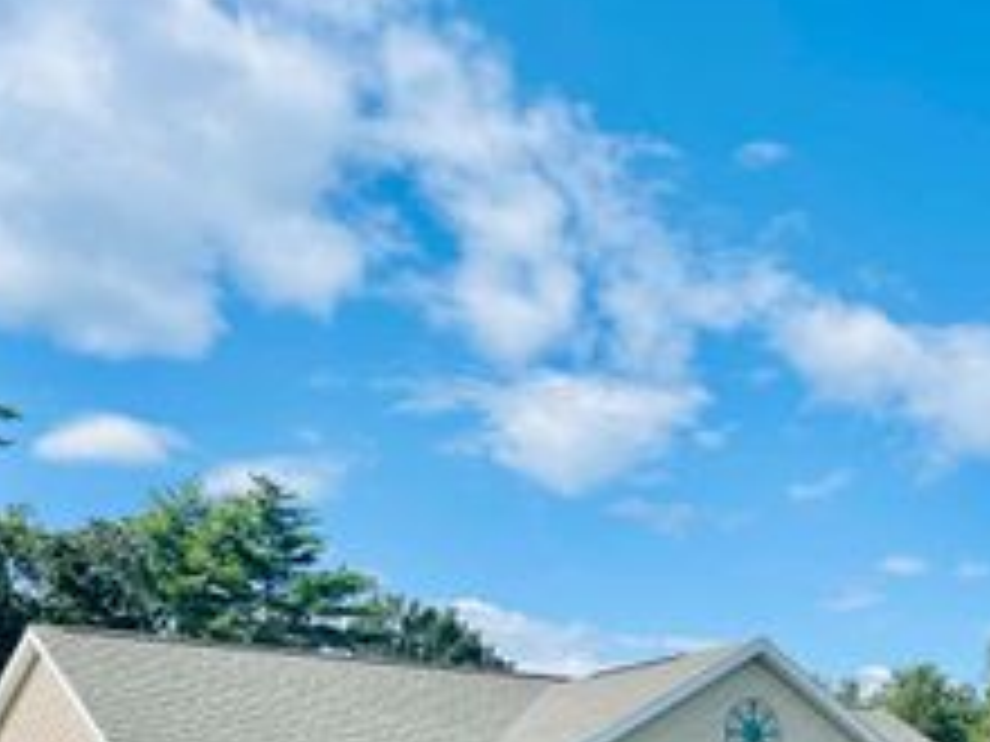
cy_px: 663
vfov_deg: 24.1
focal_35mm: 59
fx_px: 1687
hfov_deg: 30.9
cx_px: 932
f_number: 1.5
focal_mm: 5.7
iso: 50
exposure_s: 1/4630
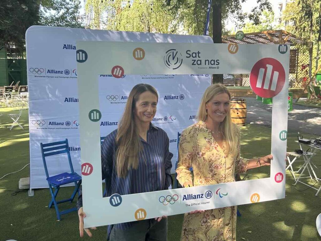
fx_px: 241
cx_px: 160
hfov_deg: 67.3
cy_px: 120
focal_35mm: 26
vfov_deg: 53.1
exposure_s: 1/208
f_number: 1.5
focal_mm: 5.7
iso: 50
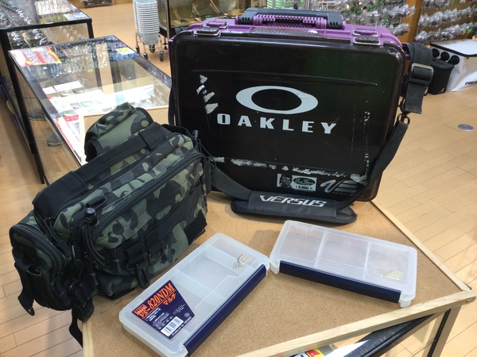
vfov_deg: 45.4
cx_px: 238
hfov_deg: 58.4
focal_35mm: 31
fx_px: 427
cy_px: 178
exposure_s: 1/30
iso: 64
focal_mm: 3.3
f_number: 2.4
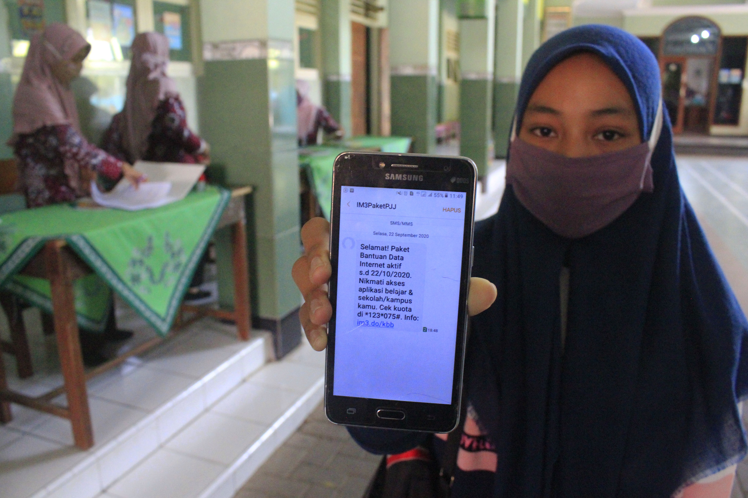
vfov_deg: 53.1
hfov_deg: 73.7
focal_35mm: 24
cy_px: 249
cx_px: 374
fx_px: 499
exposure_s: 1/60
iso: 400
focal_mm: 16
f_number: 3.5
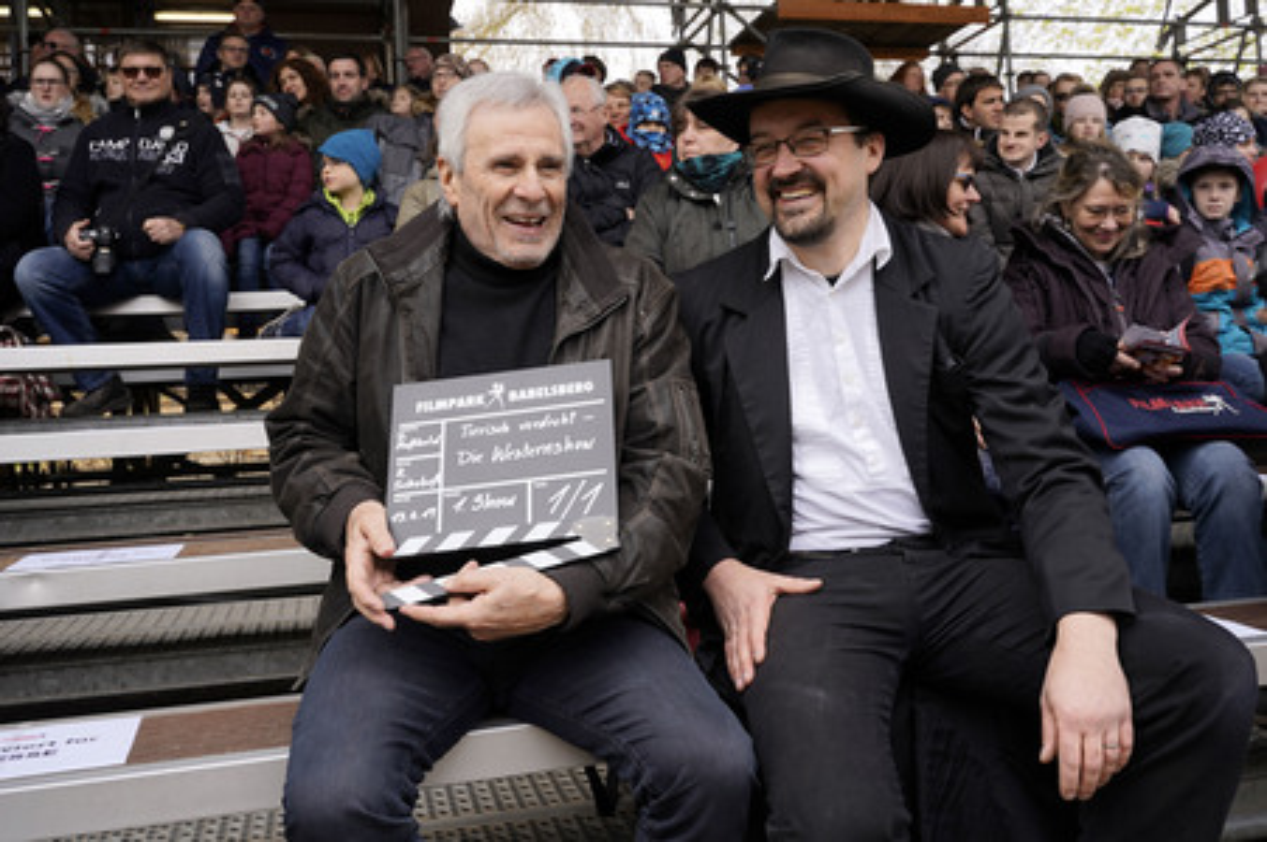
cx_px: 634
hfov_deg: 65.5
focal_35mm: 28
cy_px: 421
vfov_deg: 46.3
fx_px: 985
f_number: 8
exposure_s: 1/100
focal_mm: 28
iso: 100
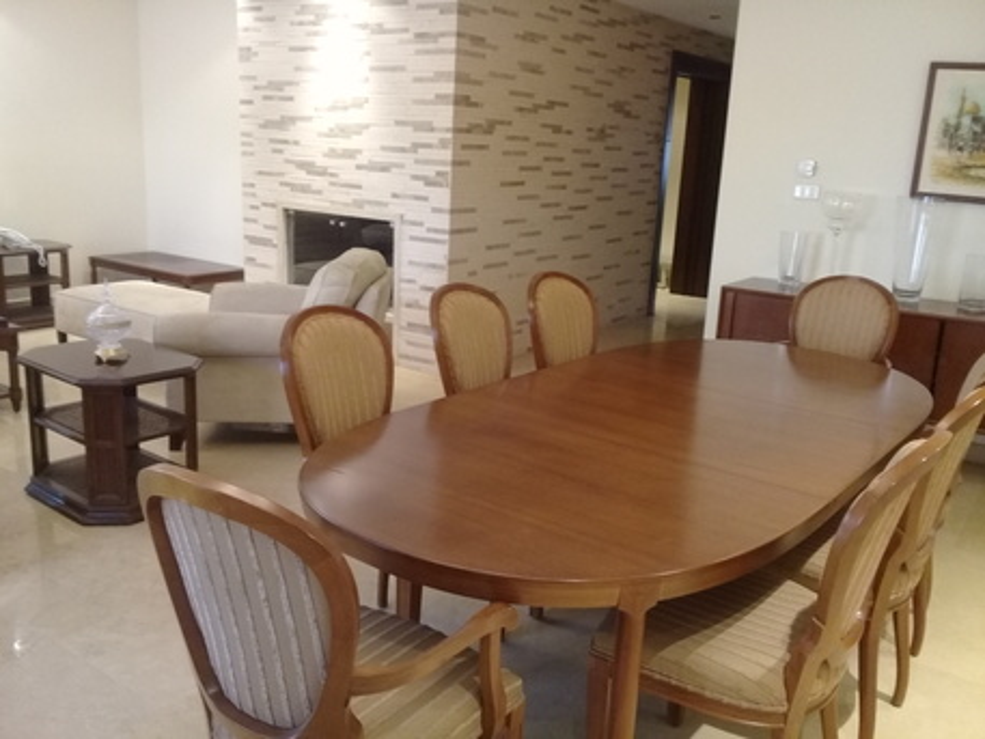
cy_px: 370
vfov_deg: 45.5
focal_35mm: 31
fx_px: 882
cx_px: 492
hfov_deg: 58.3
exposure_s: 1/20
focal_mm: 3.3
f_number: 2.2
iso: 200
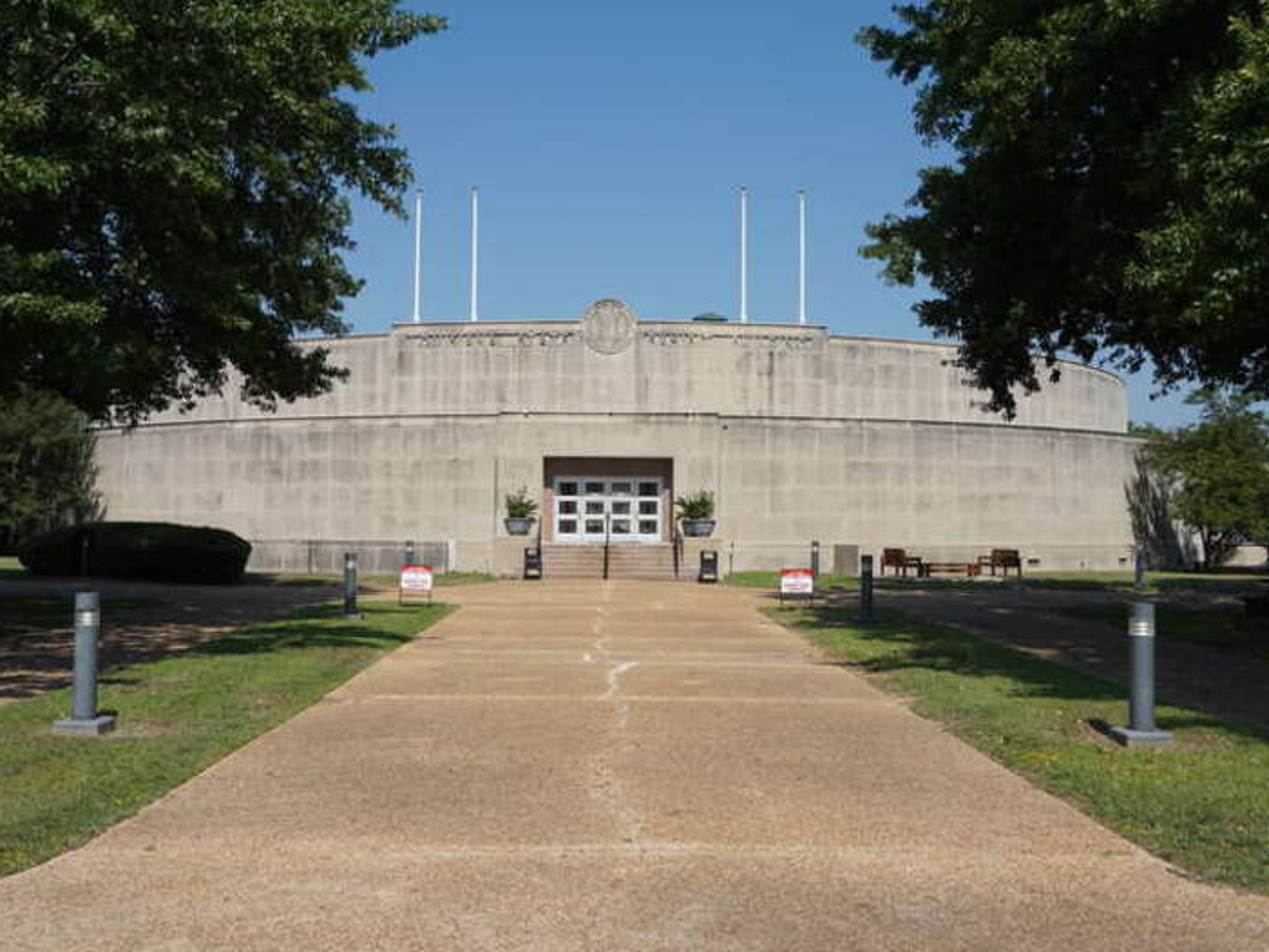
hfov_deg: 53.2
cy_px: 479
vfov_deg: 41.2
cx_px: 597
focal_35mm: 35
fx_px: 1267
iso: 100
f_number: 8
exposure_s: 1/320
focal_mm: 21
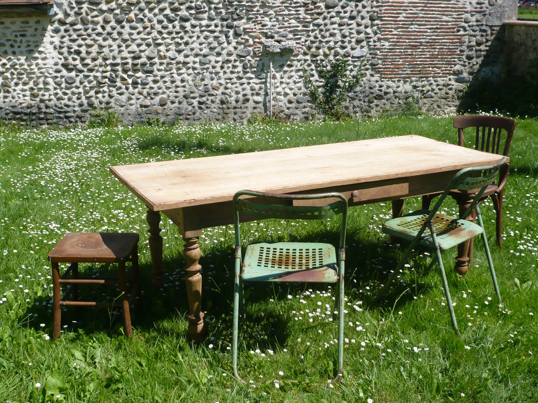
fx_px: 668
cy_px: 202
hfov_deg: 43.9
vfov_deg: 33.6
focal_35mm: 43
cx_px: 269
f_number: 10
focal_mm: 7
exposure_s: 1/125
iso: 100
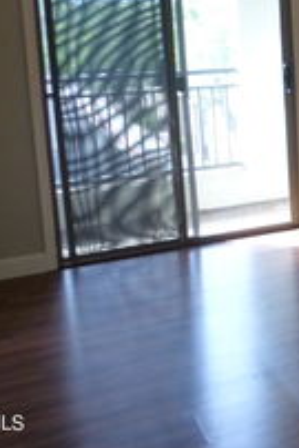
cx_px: 380
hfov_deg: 22.3
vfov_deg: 35.2
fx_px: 684
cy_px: 100
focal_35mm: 55
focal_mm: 4.5
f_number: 3.1
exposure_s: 1/60
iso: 400
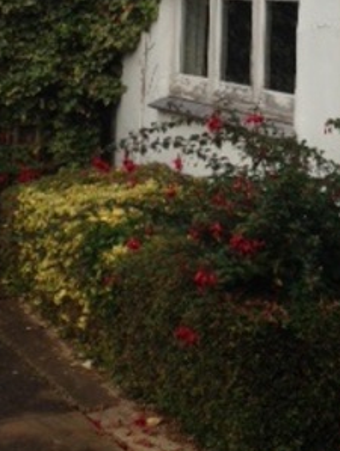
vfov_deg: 19.8
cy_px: -69
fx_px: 1228
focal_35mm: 94
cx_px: 387
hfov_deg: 15.3
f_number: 2.4
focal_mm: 4.12
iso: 50
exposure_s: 1/516
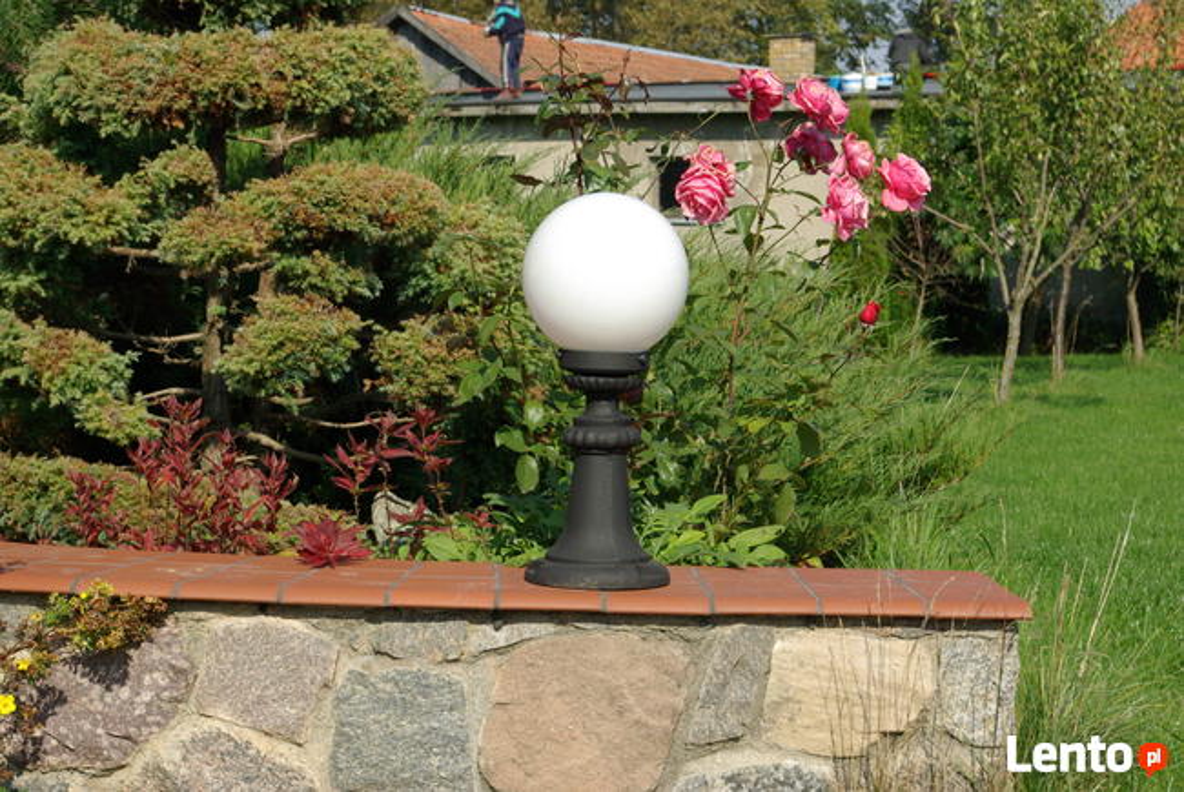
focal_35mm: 82
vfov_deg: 16.6
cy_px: 396
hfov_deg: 24.6
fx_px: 2716
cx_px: 592
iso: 800
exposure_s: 1/750
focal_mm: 55
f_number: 11
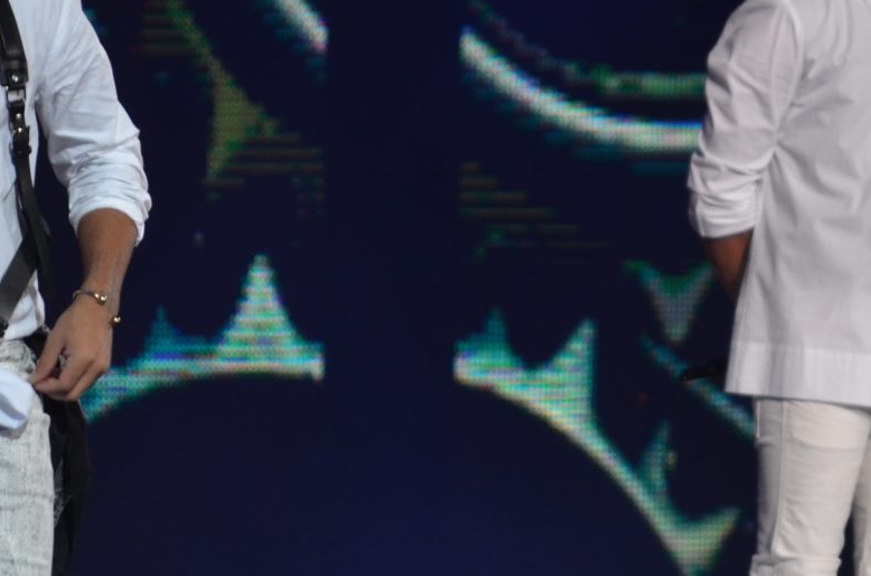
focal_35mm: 691
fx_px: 16688
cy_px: 309
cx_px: 581
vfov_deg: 2.0
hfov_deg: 3.0
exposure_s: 1/125
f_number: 5.3
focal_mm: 175
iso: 800
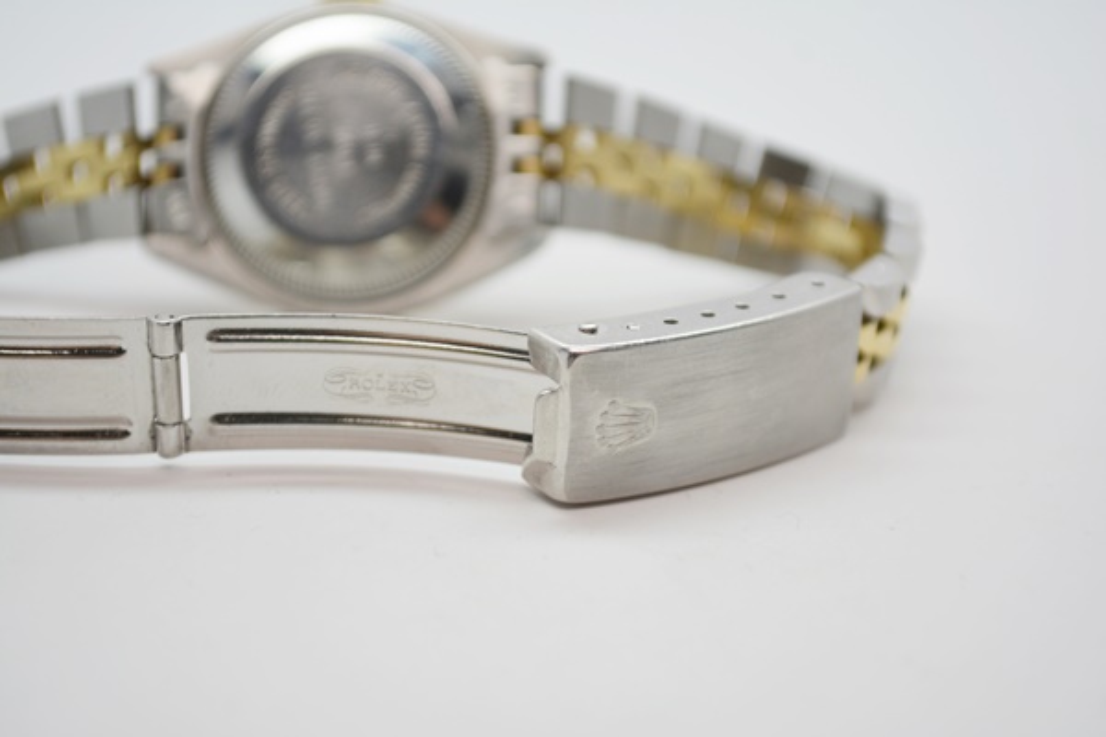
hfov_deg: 24.6
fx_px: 2534
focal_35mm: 82
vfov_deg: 16.6
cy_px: 368
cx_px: 553
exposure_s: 1/125
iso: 250
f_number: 5.6
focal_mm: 55
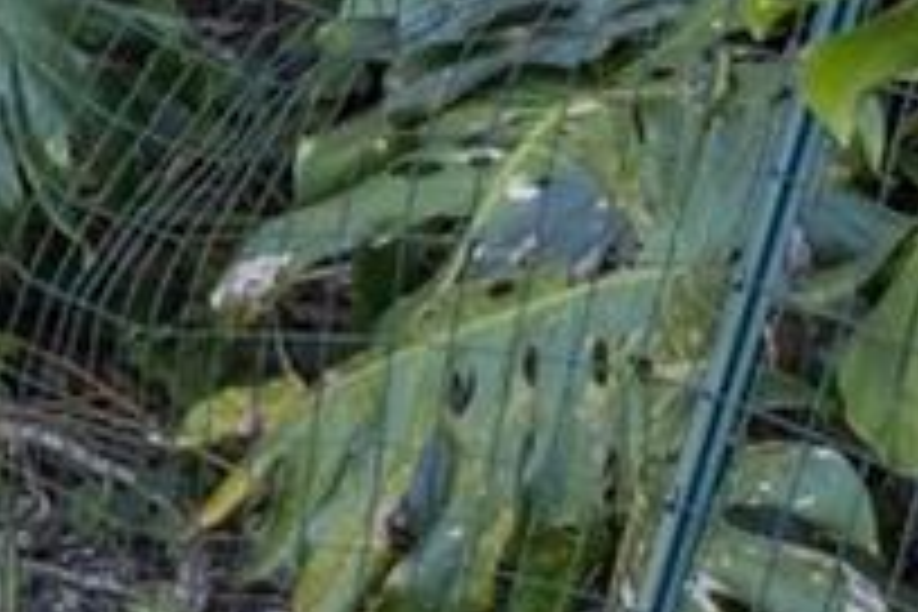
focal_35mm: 163
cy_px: -1066
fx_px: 4163
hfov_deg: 8.8
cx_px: -2313
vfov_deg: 7.6
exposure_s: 1/160
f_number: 8
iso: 400
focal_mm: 20.8
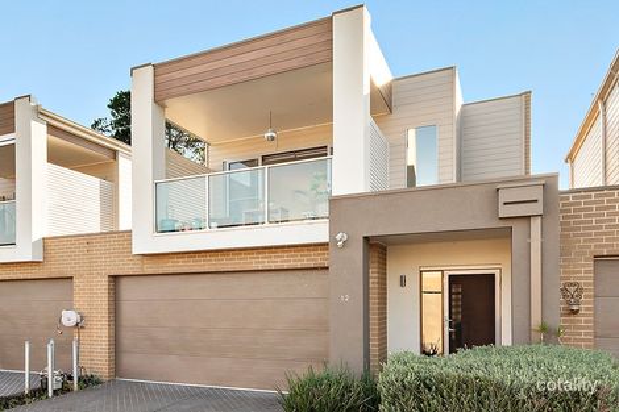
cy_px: 206
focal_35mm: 19
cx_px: 310
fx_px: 327
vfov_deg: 64.5
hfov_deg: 86.9
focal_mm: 19
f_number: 11
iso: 160
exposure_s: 1/8
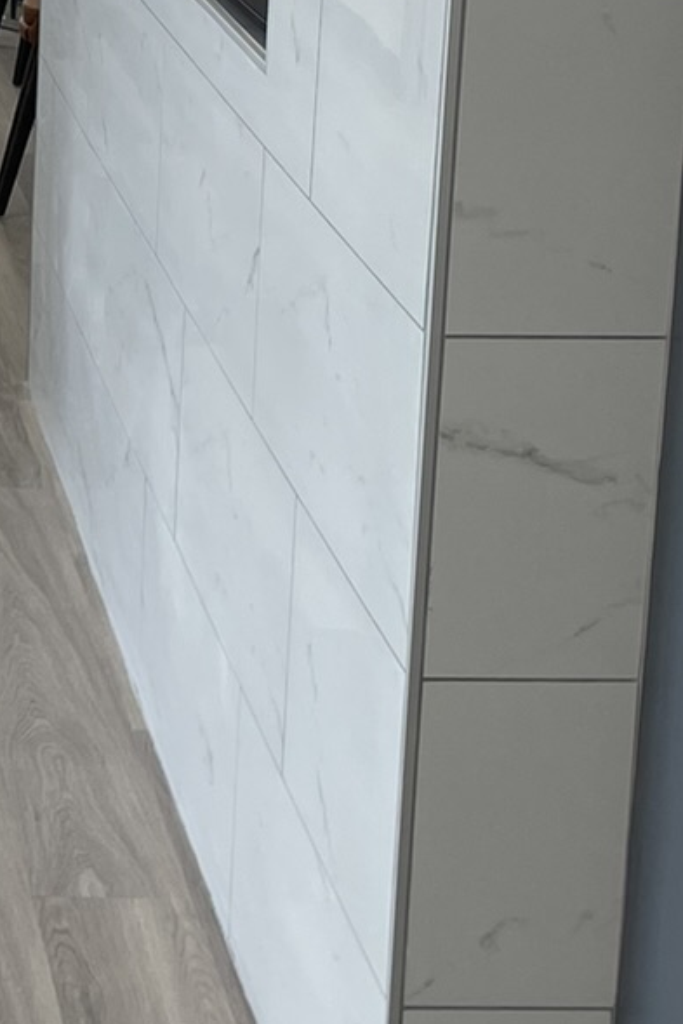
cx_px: -316
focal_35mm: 94
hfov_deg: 13.7
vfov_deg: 20.9
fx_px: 2673
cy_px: -23
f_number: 1.6
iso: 40
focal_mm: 4.2
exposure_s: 1/120
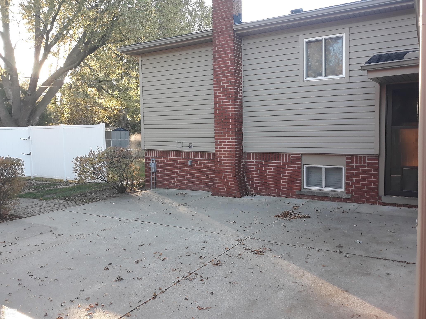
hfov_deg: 63.4
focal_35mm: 28
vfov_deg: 49.7
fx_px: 345
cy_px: 160
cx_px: 213
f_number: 1.7
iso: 64
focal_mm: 3.7
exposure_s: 1/120
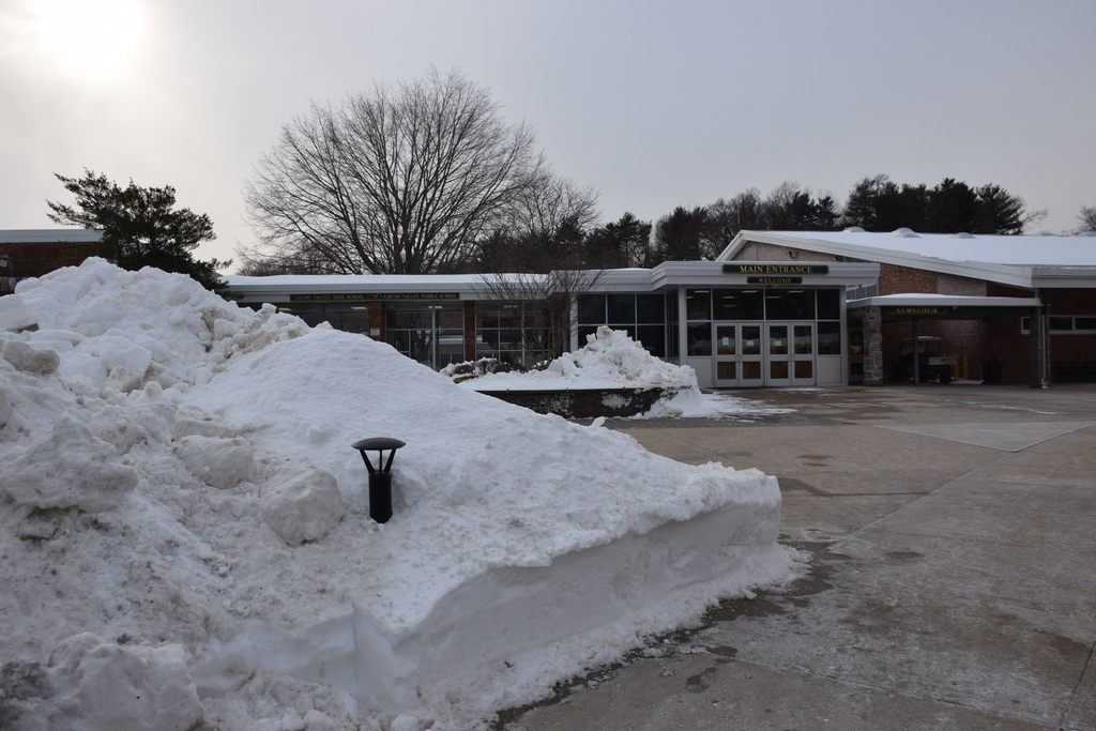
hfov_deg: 67.4
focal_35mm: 27
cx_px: 548
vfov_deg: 47.9
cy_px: 366
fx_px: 822
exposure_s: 1/400
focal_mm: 18
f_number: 10
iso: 200
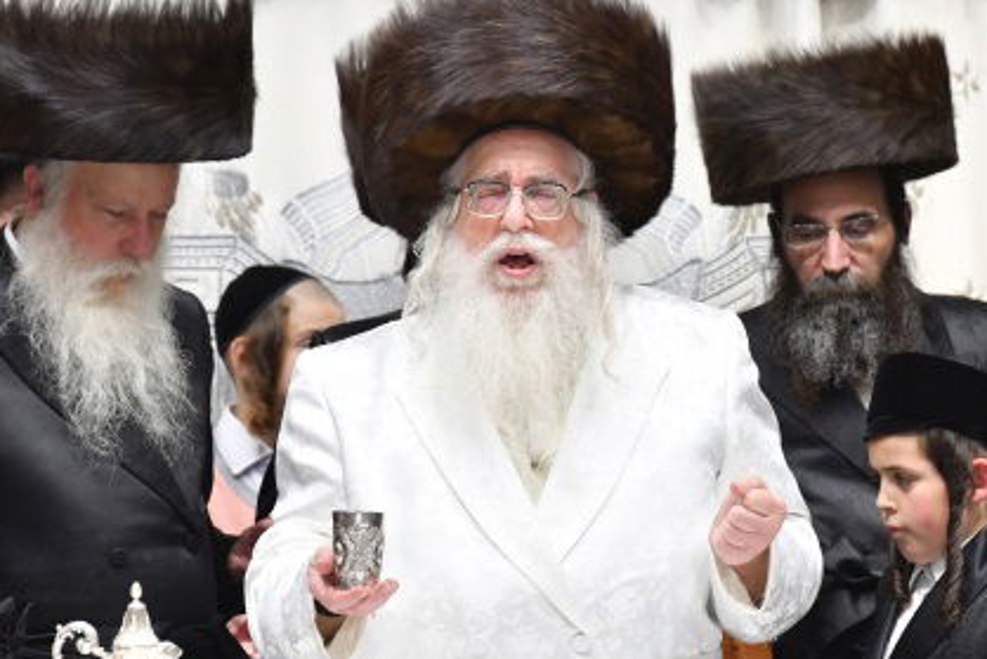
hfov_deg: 4.2
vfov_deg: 2.8
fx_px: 13438
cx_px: 538
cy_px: 348
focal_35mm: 490
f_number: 5.6
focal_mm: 200
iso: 1000
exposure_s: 1/100
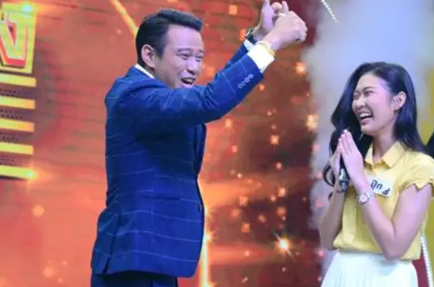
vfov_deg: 5.6
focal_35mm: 244
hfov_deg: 8.5
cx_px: 252
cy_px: 138
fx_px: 2934
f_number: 5.6
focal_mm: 112
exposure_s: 1/250
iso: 2000
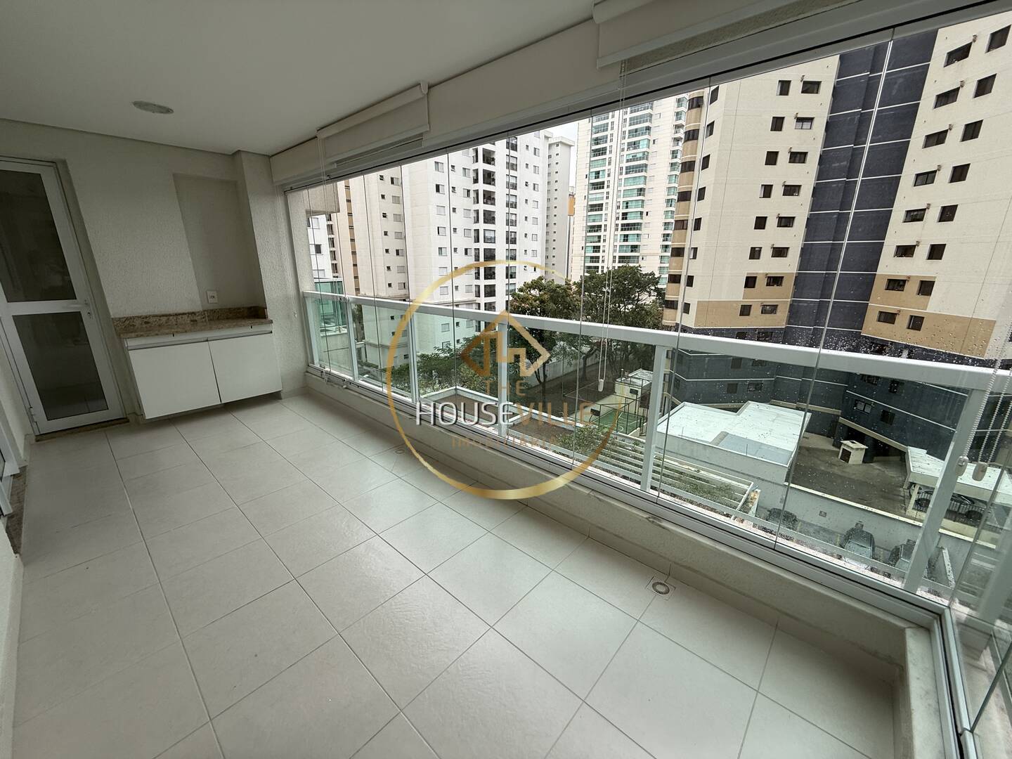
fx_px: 409
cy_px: 380
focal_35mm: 14
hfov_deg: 102.1
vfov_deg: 85.7
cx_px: 506
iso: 50
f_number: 2.2
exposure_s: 1/142
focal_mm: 2.22
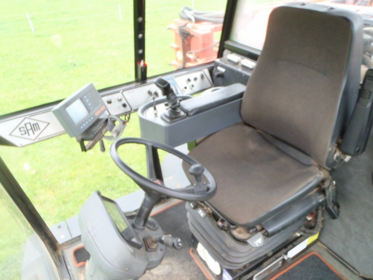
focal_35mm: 28
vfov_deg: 49.7
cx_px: 186
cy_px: 140
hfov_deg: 63.4
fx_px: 302
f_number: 3.5
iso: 200
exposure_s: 1/25
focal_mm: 5
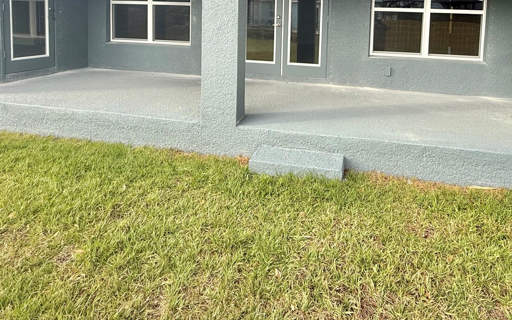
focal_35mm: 23
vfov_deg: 48.0
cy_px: 38
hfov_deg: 75.8
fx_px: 321
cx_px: 320
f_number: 2.2
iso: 50
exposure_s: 1/307
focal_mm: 2.22
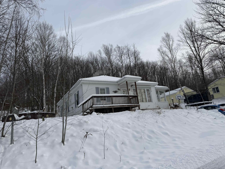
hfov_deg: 71.6
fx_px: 156
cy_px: 84
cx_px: 112
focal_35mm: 24
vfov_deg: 56.8
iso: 80
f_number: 1.78
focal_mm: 6.76
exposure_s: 1/4673
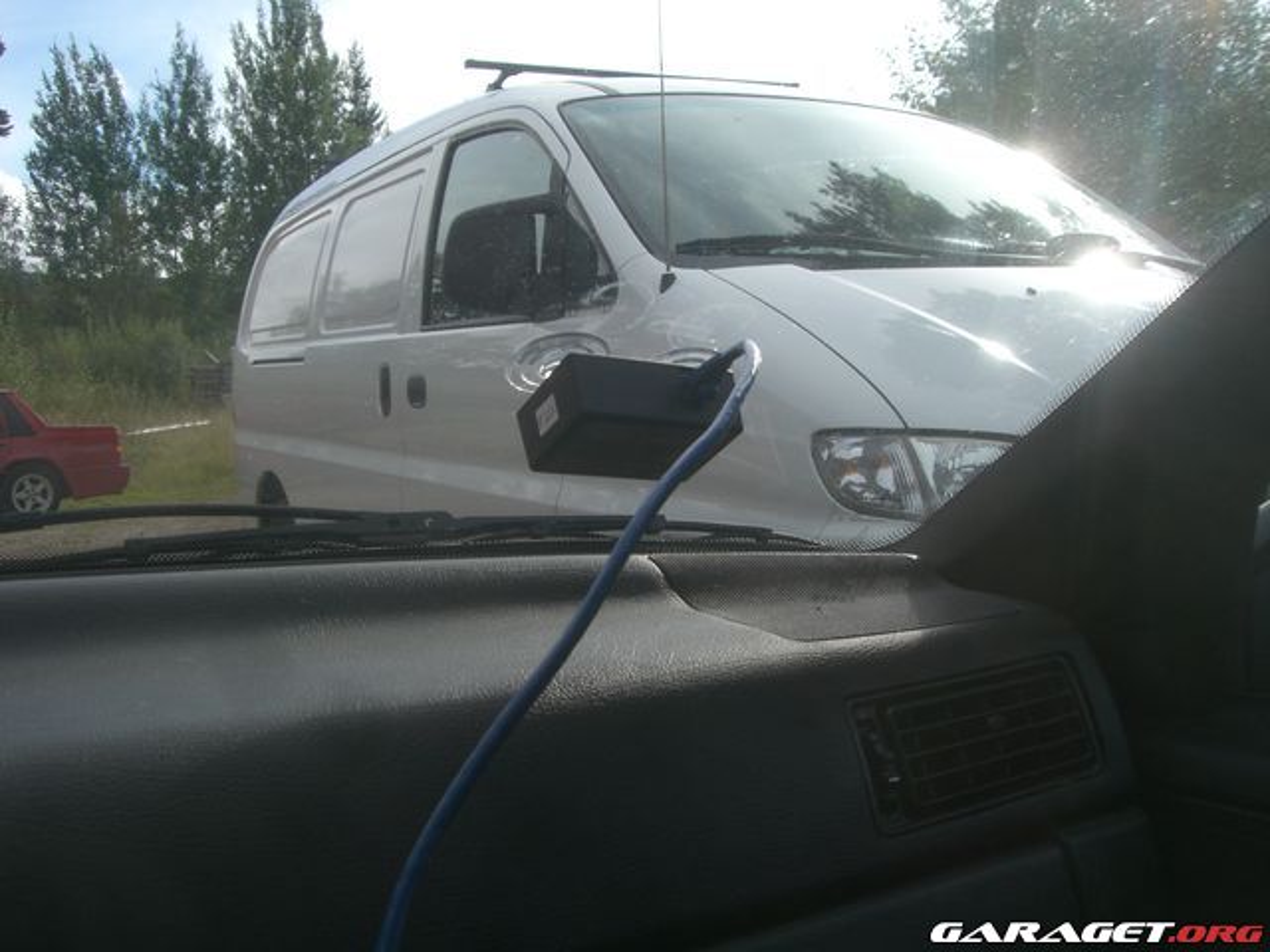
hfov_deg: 49.0
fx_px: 1394
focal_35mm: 38
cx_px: 635
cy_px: 476
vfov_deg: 37.7
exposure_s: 1/320
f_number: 4.3
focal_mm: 6.2
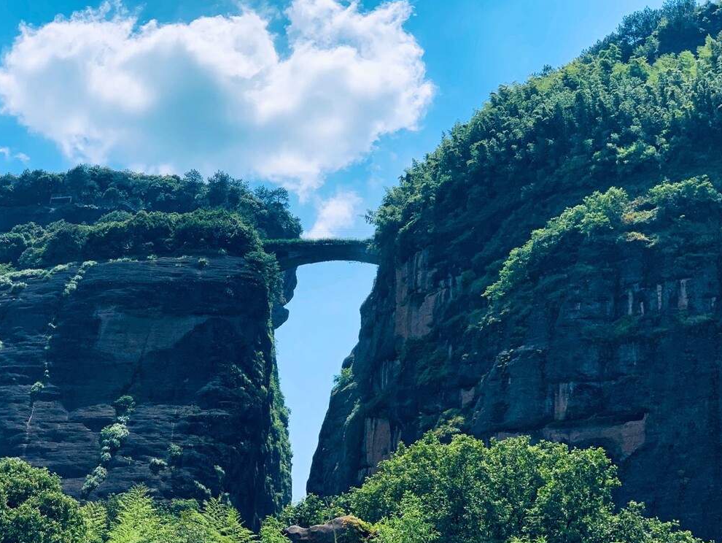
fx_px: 1315
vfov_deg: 23.3
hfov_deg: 30.7
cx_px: 306
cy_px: 258
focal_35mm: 63
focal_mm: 6
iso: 16
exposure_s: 1/2283
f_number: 2.4
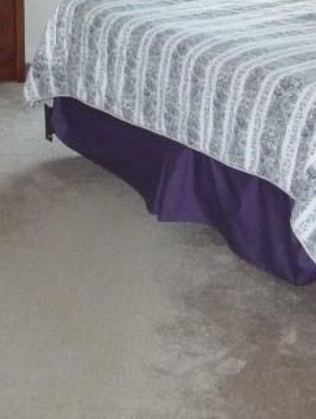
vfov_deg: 20.0
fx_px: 1154
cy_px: 4
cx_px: 100
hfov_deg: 15.6
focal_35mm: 95
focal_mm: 5.2
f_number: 3.3
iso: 320
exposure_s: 1/30
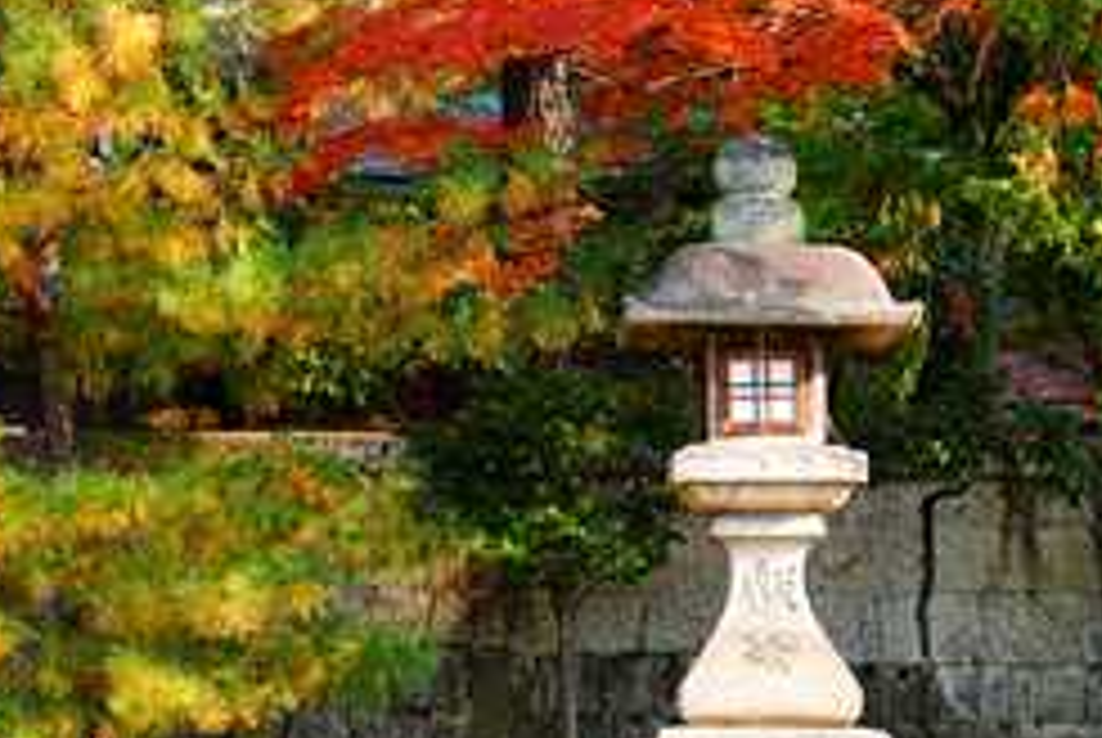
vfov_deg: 14.7
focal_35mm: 93
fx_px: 2850
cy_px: 178
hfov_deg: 21.8
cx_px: 400
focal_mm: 57
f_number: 5
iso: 100
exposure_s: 1/60
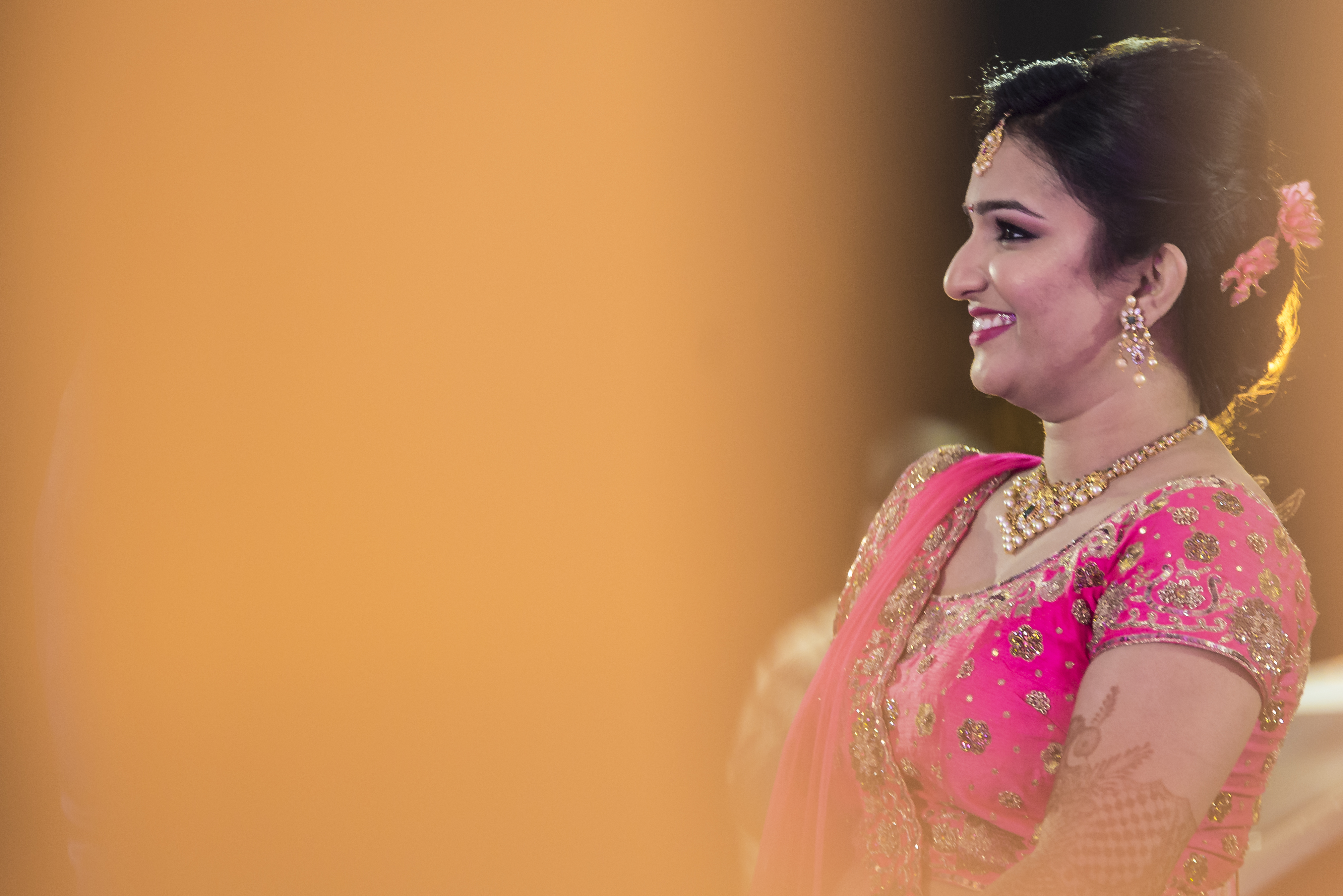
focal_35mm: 297
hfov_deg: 6.9
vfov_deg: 4.6
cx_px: 800
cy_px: 398
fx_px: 11083
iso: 1600
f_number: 3.5
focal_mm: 200
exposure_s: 1/60
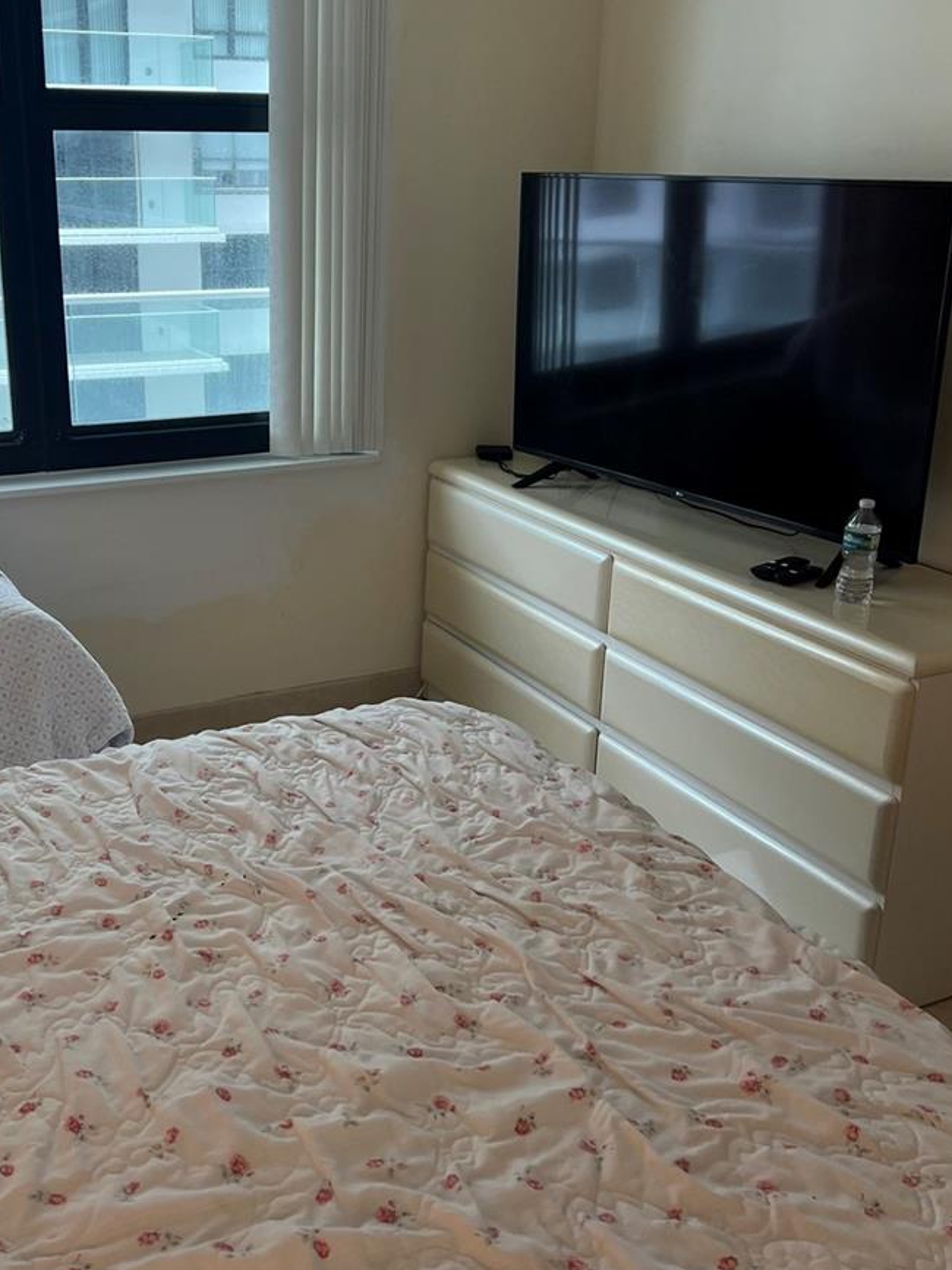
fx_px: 1320
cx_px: 340
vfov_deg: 51.3
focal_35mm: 36
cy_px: 570
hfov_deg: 39.3
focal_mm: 5.7
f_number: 1.5
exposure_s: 1/120
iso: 80
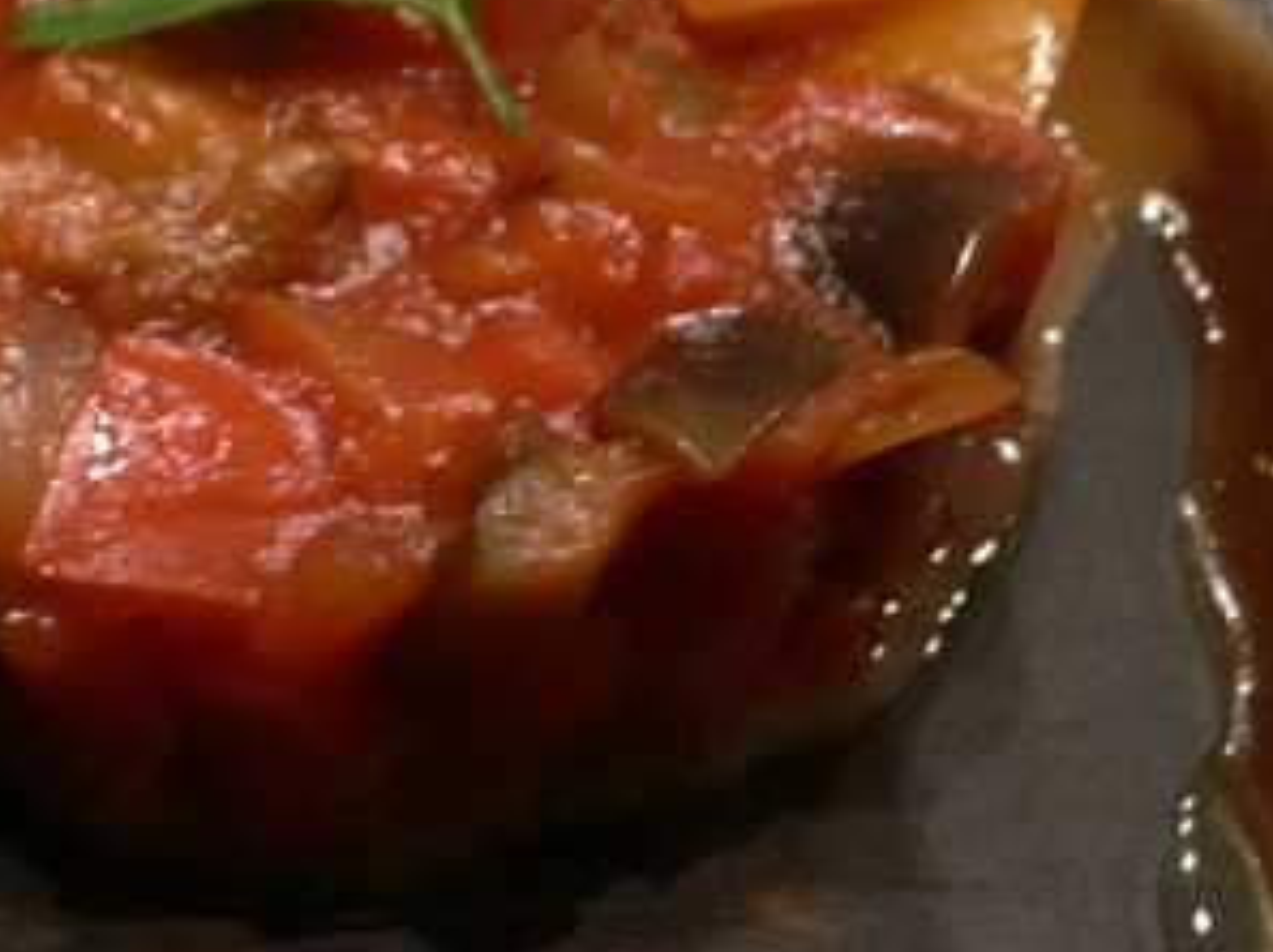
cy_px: 255
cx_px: 377
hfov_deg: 32.3
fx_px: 2167
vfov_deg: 24.5
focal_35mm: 59
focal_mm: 5.8
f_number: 2.8
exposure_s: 1/8
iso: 100
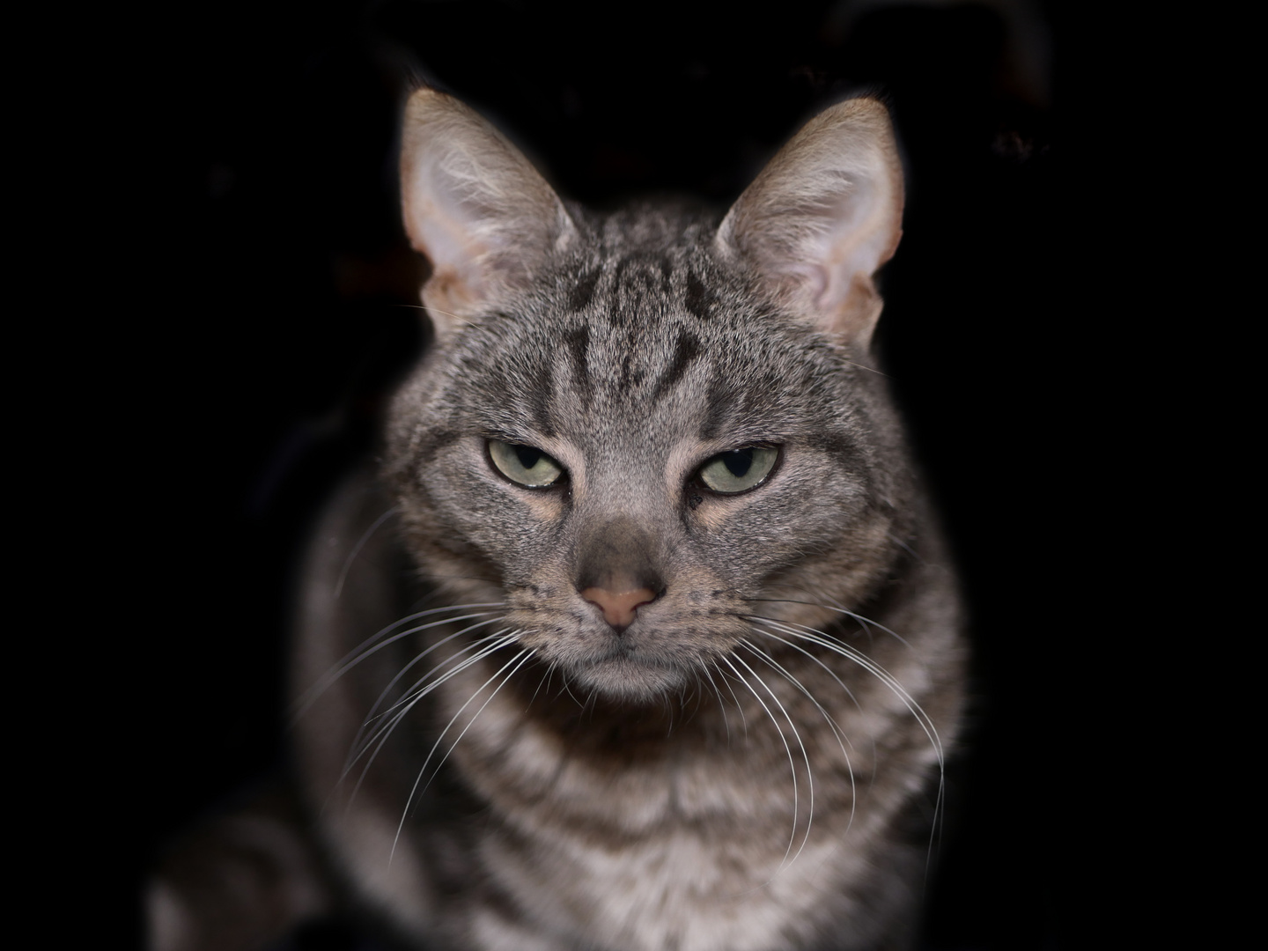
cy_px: 476
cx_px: 634
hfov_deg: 22.8
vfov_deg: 17.2
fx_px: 3150
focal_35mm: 86
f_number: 1.7
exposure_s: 1/2000
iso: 400
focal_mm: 43
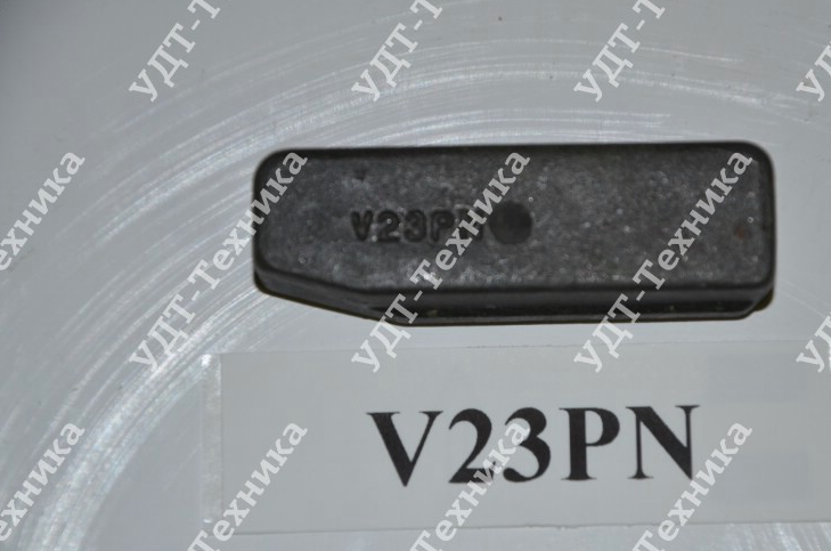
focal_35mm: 196
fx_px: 4507
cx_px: 511
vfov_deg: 7.0
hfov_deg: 10.5
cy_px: 331
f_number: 5.6
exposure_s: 1/30
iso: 200
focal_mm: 105
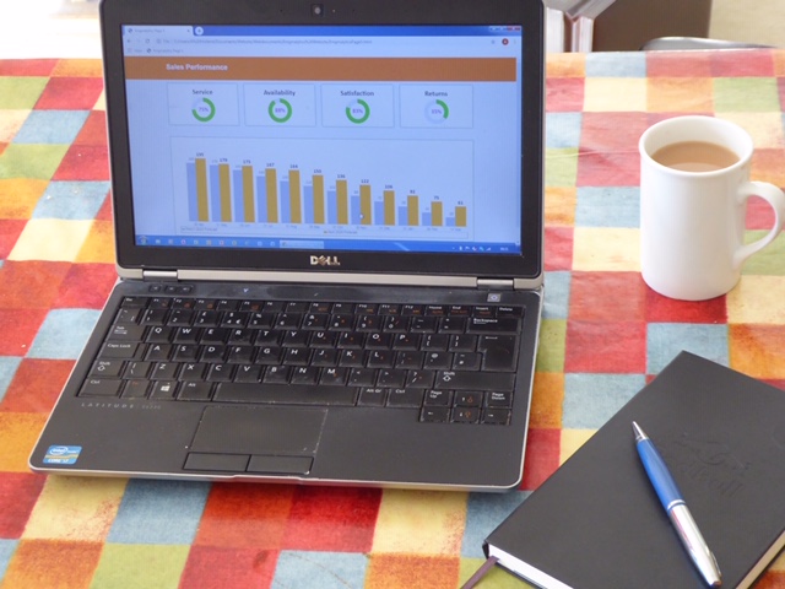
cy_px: 294
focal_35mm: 69
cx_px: 392
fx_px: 1565
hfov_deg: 28.2
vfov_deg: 21.3
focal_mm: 11.7
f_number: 4.4
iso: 400
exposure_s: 1/25
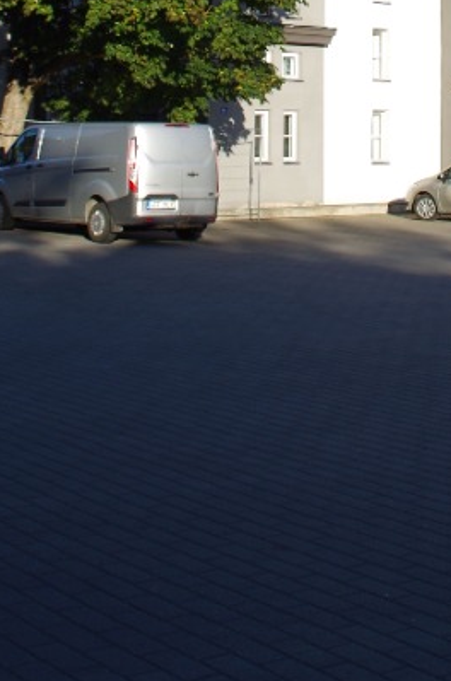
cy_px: -85
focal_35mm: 73
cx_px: 320
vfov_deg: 25.5
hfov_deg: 18.5
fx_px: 1379
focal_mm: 18
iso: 100
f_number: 7.1
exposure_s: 1/250
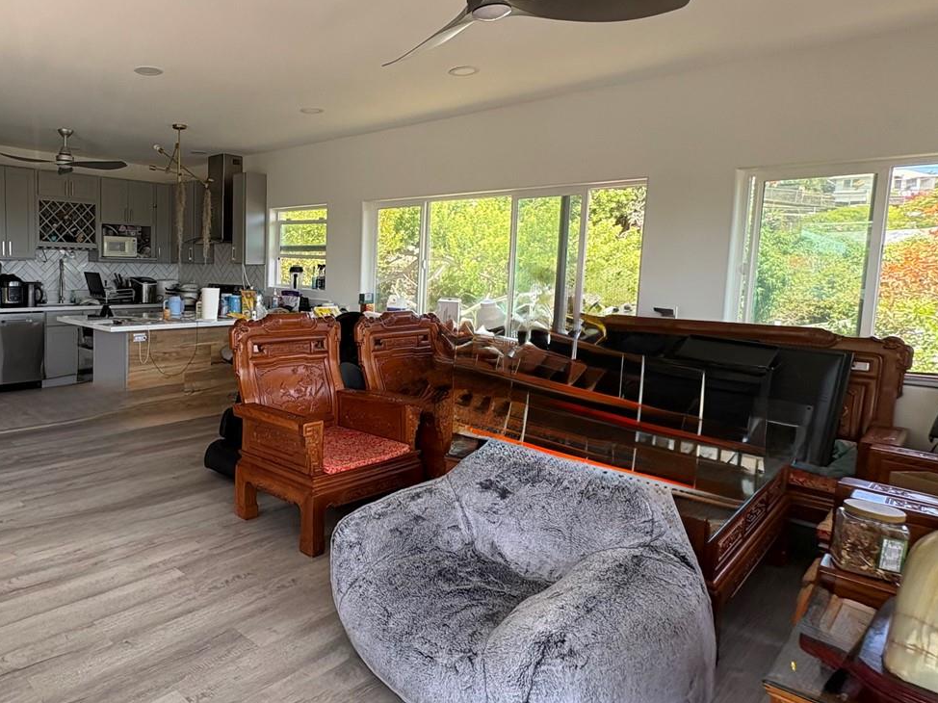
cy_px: 326
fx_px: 623
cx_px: 242
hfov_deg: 69.4
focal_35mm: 23
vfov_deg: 58.8
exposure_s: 1/99
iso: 50
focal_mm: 2.22
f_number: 2.2
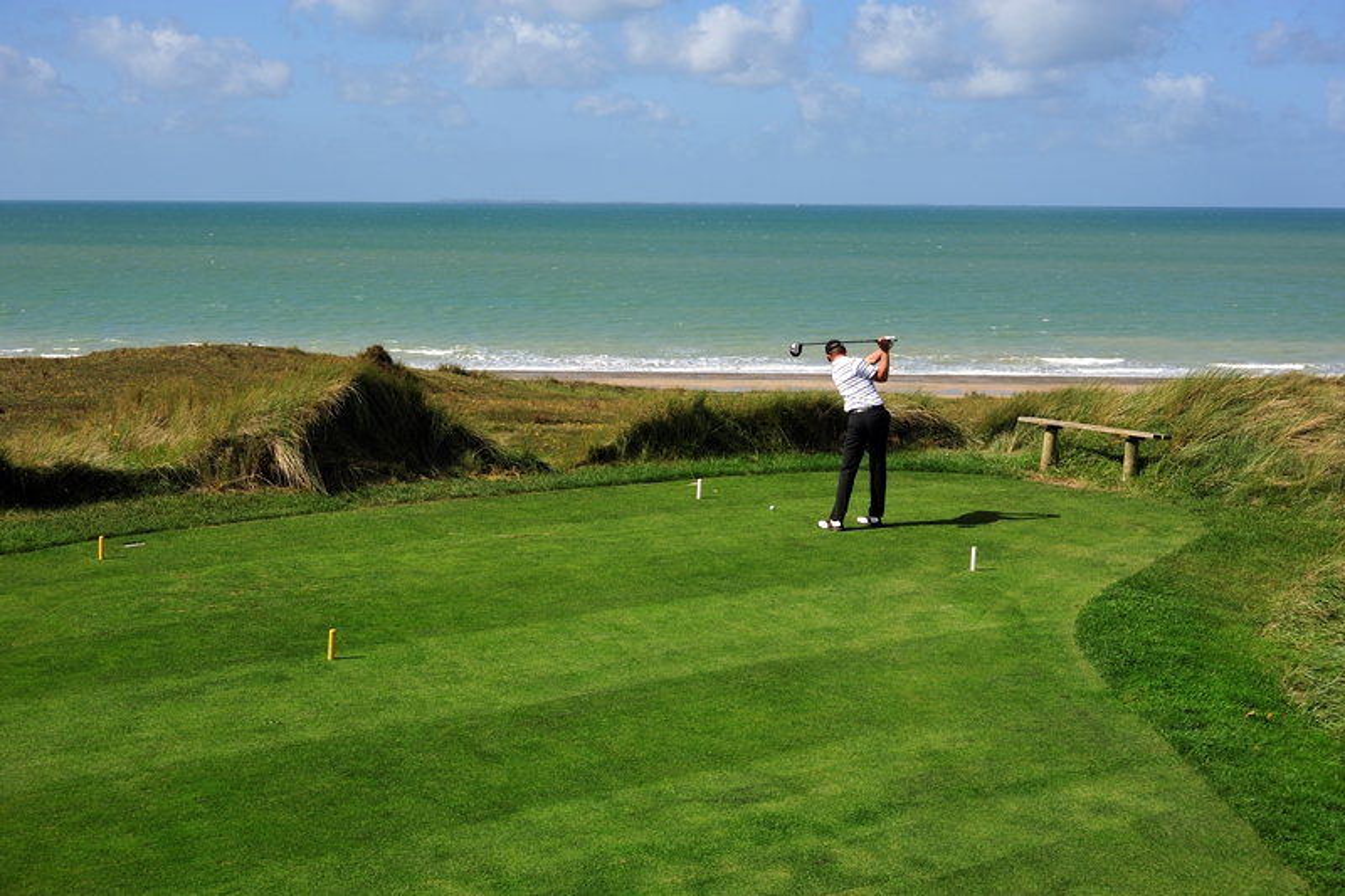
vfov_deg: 26.0
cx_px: 672
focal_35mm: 52
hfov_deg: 38.2
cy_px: 448
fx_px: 1942
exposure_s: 1/400
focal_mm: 52
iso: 200
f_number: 13
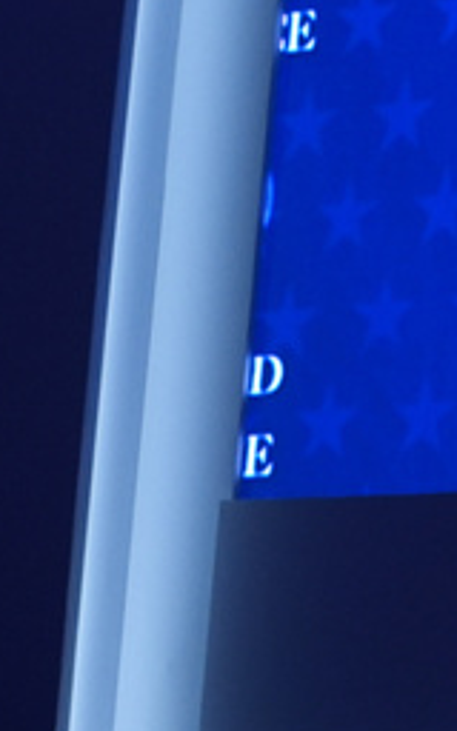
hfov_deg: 5.6
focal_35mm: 220
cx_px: 1282
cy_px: 375
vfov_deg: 9.5
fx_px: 4384
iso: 1250
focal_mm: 54
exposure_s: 1/320
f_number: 3.2
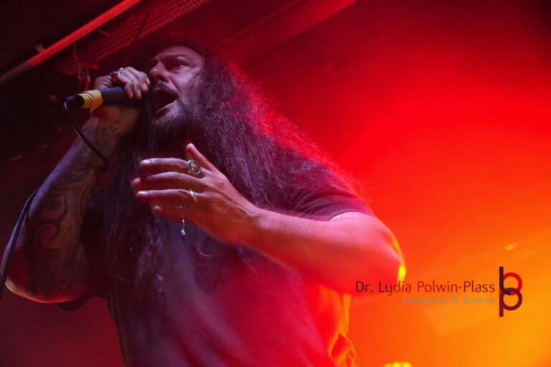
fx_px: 941
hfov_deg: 32.6
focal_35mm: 62
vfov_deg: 22.1
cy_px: 184
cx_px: 276
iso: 4000
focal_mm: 41
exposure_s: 1/80
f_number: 4.5
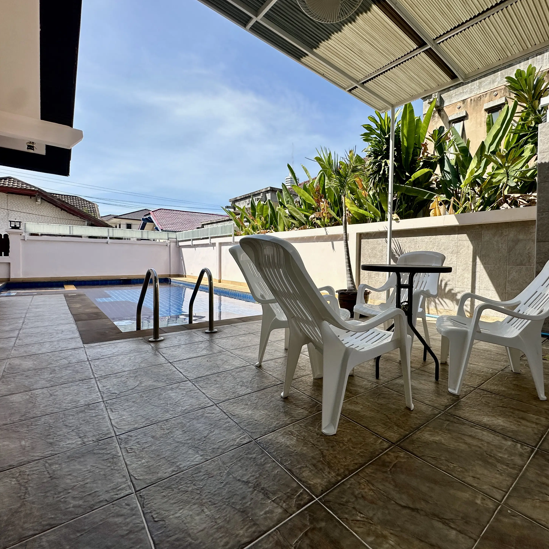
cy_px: 267
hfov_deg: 82.3
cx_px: 345
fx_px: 305
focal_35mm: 17
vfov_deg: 83.9
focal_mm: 2.22
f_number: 2.2
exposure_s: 1/2353
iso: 50
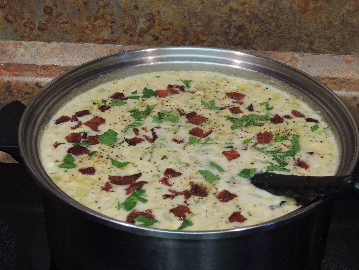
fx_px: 778
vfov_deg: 19.6
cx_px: 180
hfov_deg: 26.0
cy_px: 135
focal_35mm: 75
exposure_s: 1/30
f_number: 3.9
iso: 400
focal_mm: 13.3
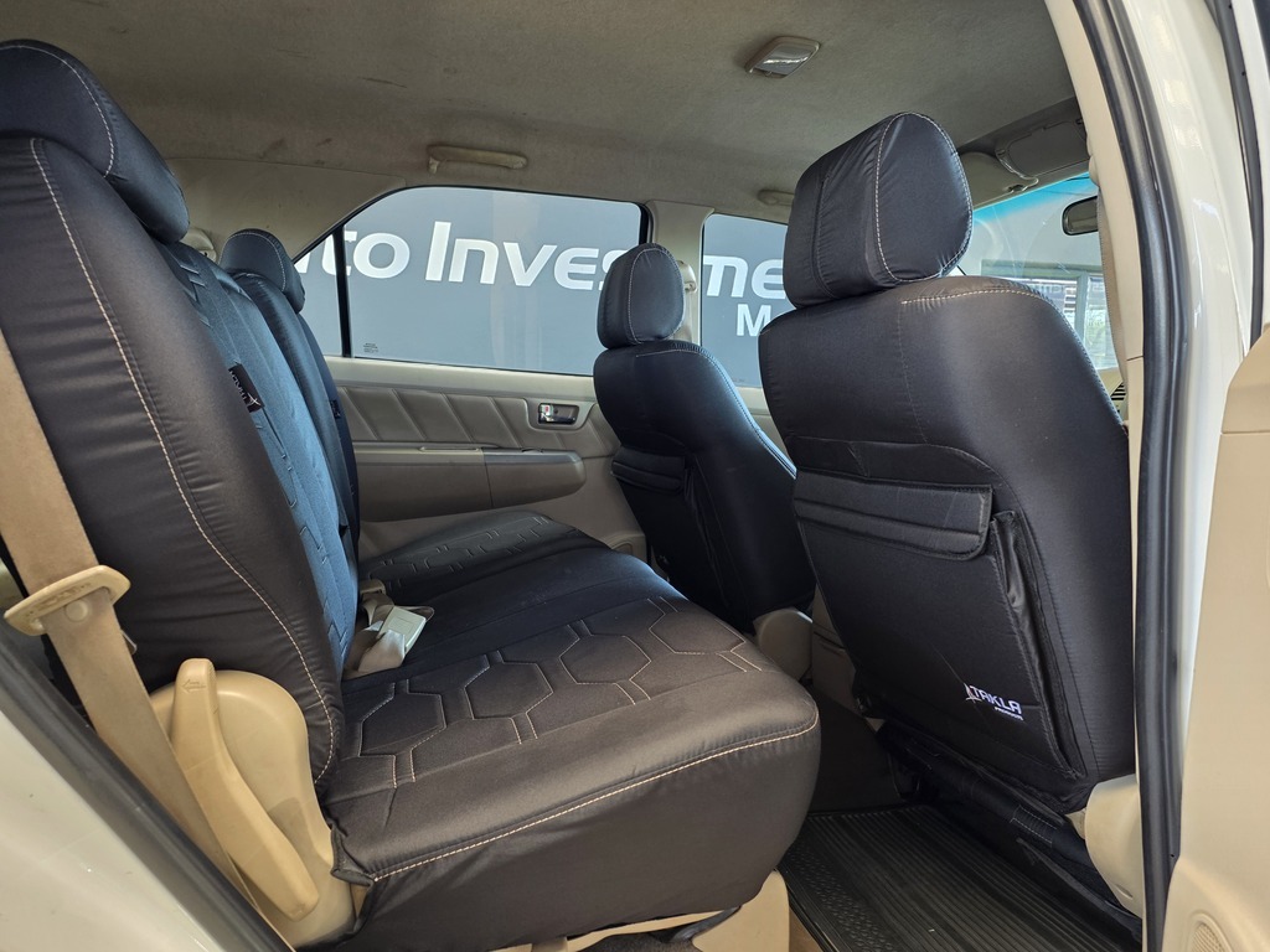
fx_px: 844
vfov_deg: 58.9
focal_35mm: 23
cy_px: 476
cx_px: 635
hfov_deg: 73.9
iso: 250
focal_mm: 6.25
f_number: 1.7
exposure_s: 1/100
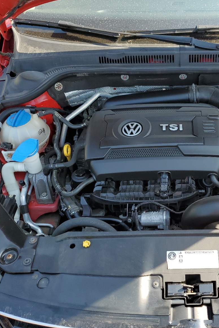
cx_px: 181
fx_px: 337
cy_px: 161
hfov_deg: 34.7
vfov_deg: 51.9
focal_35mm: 37
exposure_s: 1/714
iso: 50
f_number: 1.5
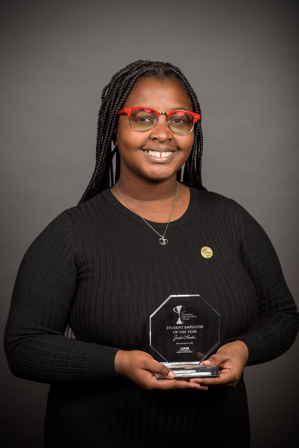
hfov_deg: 16.1
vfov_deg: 23.9
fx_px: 1058
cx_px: 150
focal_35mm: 85
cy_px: 224
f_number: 8
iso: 100
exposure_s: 1/200
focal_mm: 85
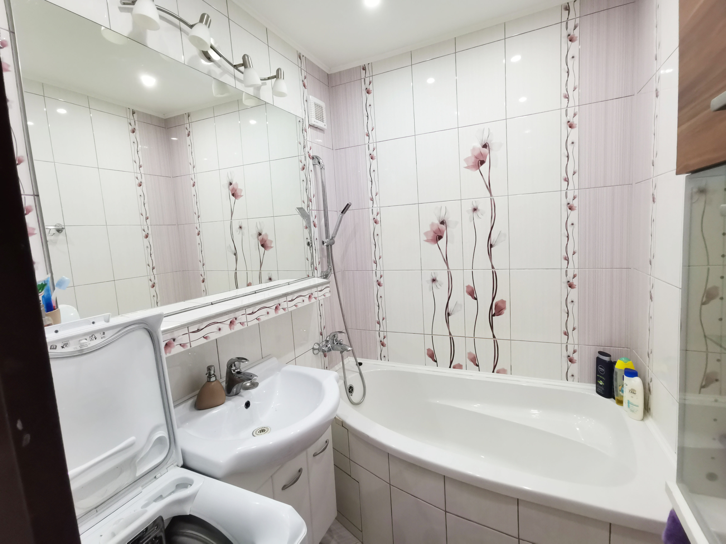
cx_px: 363
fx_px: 357
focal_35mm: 17
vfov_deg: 74.7
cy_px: 272
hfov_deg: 91.0
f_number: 2.2
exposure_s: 1/50
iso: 200
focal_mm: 2.23
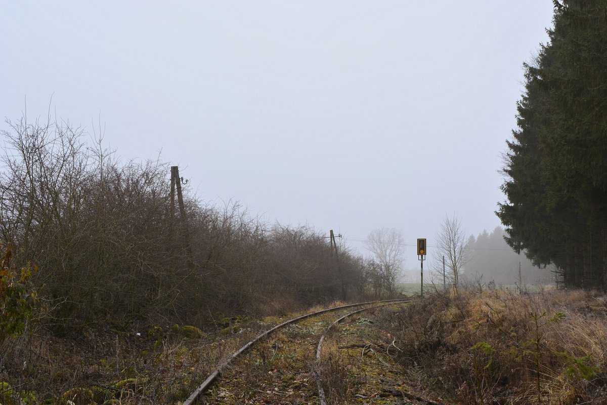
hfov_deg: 33.4
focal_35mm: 60
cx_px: 304
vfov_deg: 22.6
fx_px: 1012
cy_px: 202
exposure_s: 1/3
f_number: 13
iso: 100
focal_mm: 40
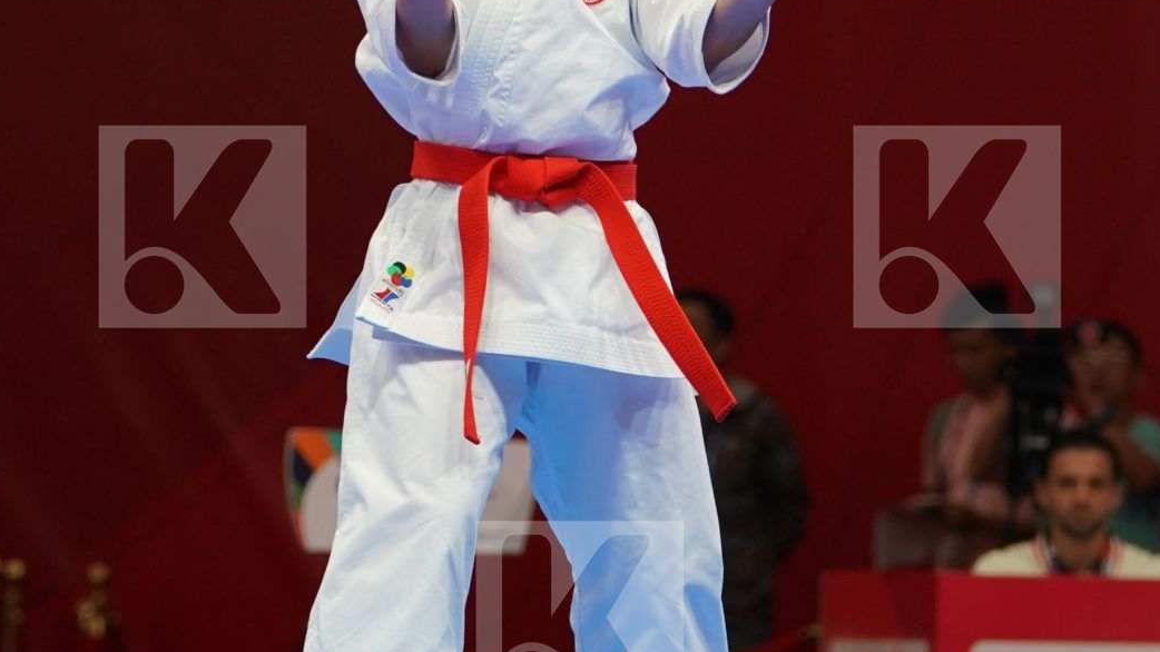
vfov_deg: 3.9
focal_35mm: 315
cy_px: 227
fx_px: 9688
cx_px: 580
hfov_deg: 6.9
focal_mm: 116
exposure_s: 1/500
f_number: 4
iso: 1250
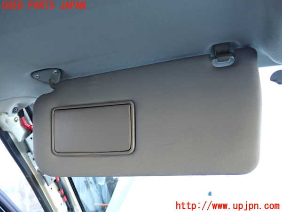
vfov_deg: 44.2
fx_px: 261
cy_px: 106
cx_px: 141
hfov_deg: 56.8
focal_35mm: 32
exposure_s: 1/30
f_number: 2.4
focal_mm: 5.79
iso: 320
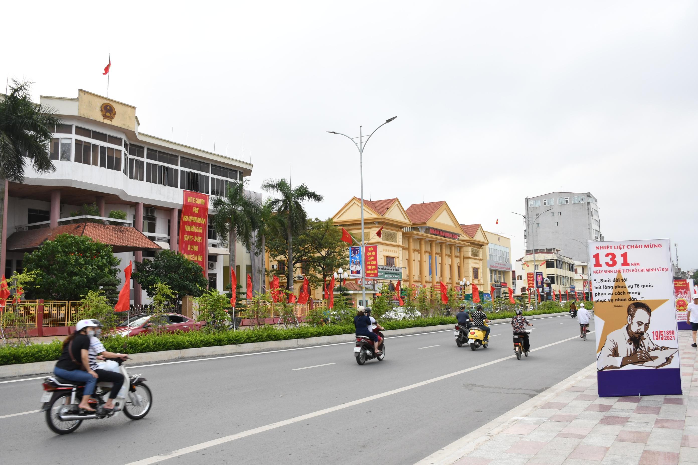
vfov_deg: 43.6
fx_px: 582
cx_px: 349
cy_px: 232
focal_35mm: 30
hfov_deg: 61.9
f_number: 6.3
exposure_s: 1/200
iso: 400
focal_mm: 20
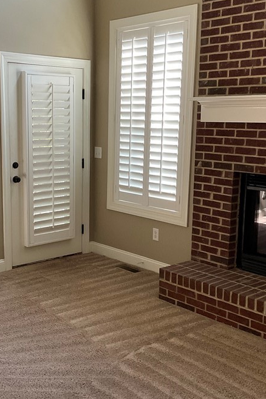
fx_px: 521
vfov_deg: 41.9
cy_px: 206
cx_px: 100
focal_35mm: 47
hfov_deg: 28.5
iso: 100
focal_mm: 3
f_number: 1.8
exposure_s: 1/60
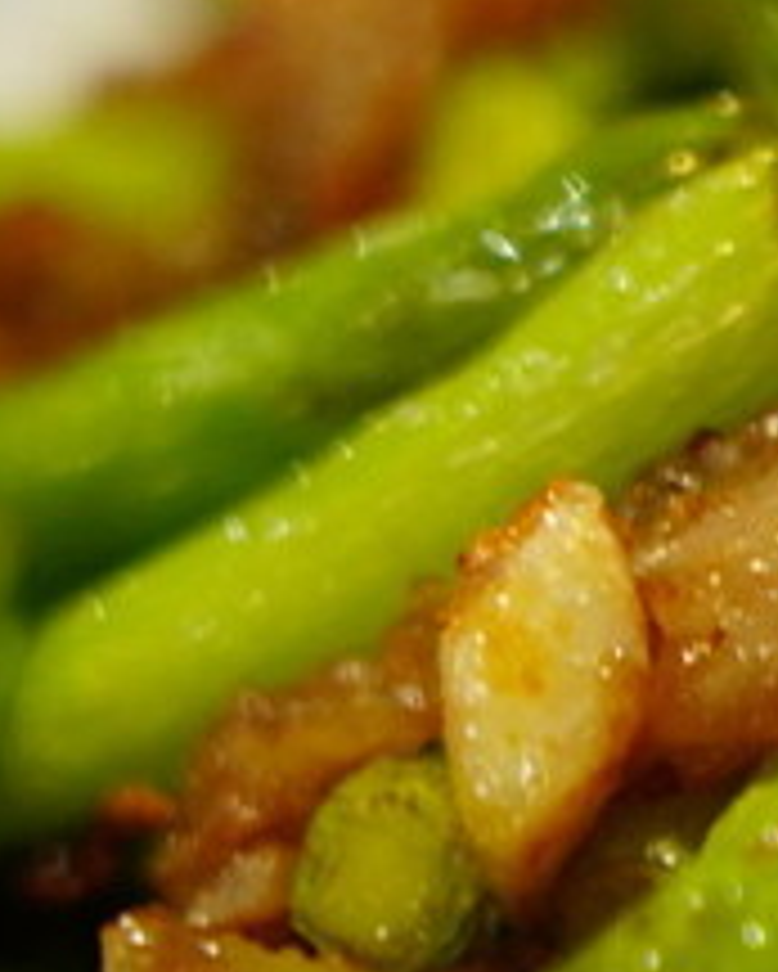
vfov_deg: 3.6
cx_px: 1965
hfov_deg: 2.8
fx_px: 15589
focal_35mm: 542
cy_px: 587
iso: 2000
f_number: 5
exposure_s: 1/15
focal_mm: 104
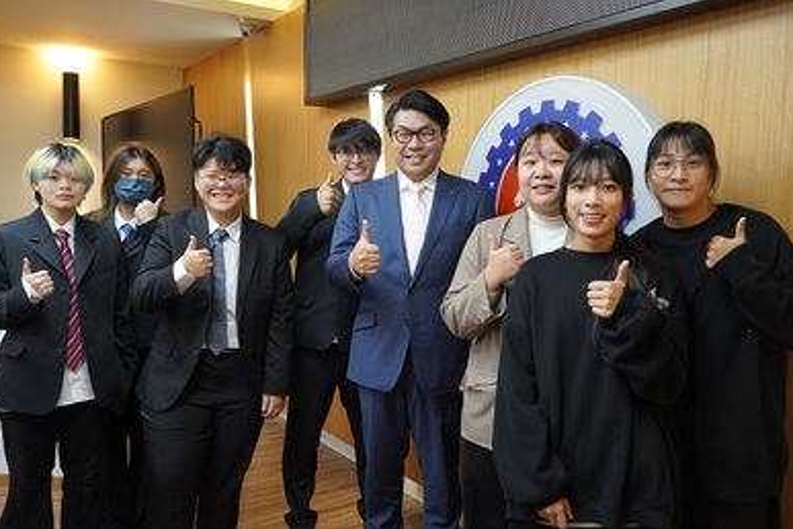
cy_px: 257
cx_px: 398
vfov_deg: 42.3
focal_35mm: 31
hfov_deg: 60.3
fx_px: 683
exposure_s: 1/160
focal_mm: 20
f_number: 4
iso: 2500
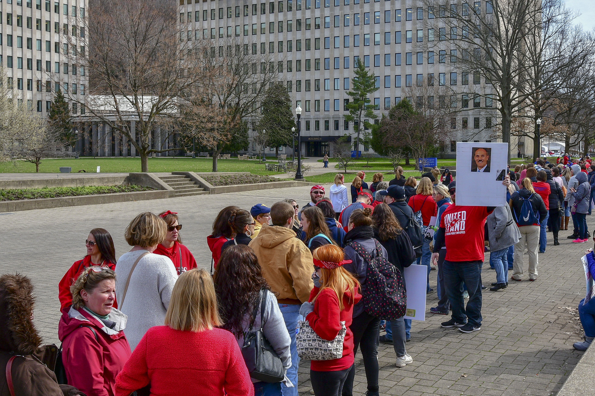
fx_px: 694
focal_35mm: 42
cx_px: 357
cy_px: 171
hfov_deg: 46.1
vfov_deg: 31.8
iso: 400
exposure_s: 1/250
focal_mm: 20
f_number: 11
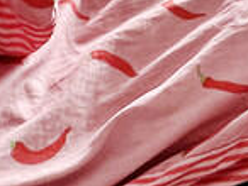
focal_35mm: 98
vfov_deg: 12.9
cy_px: -205
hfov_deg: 18.4
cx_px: 336
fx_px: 703
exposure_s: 1/99
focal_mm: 2.22
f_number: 2.2
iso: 125
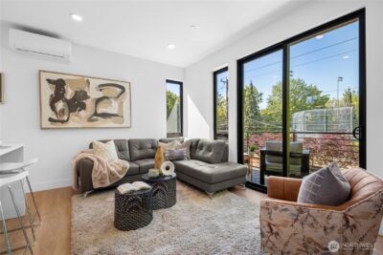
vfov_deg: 77.4
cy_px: 128
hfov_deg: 100.4
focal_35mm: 15
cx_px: 192
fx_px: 160
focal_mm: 10
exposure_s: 1/4
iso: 160
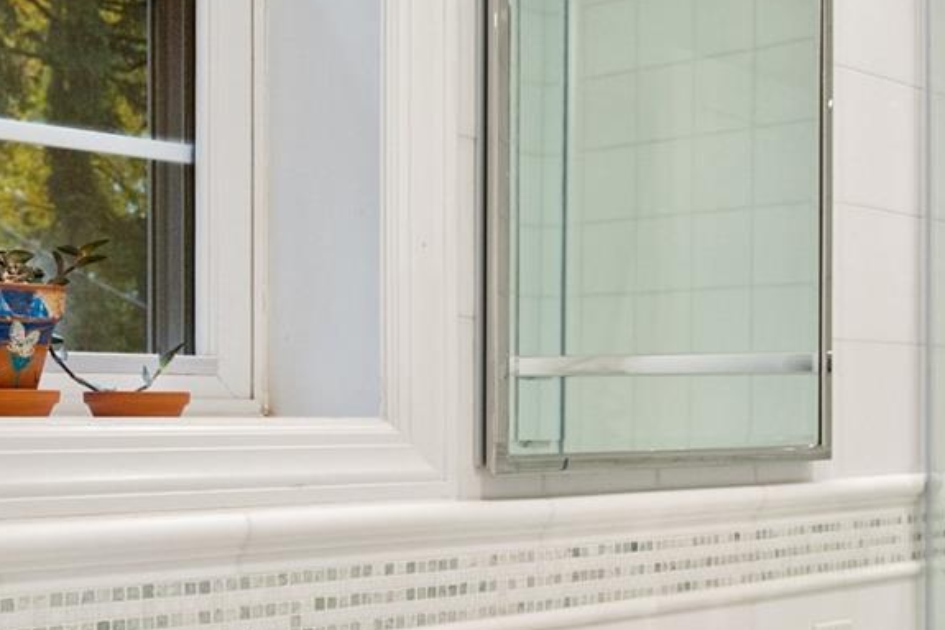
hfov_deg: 34.5
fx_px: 1496
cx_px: 677
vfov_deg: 23.6
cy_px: 447
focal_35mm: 57
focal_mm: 16
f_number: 4.5
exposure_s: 1/80
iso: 640
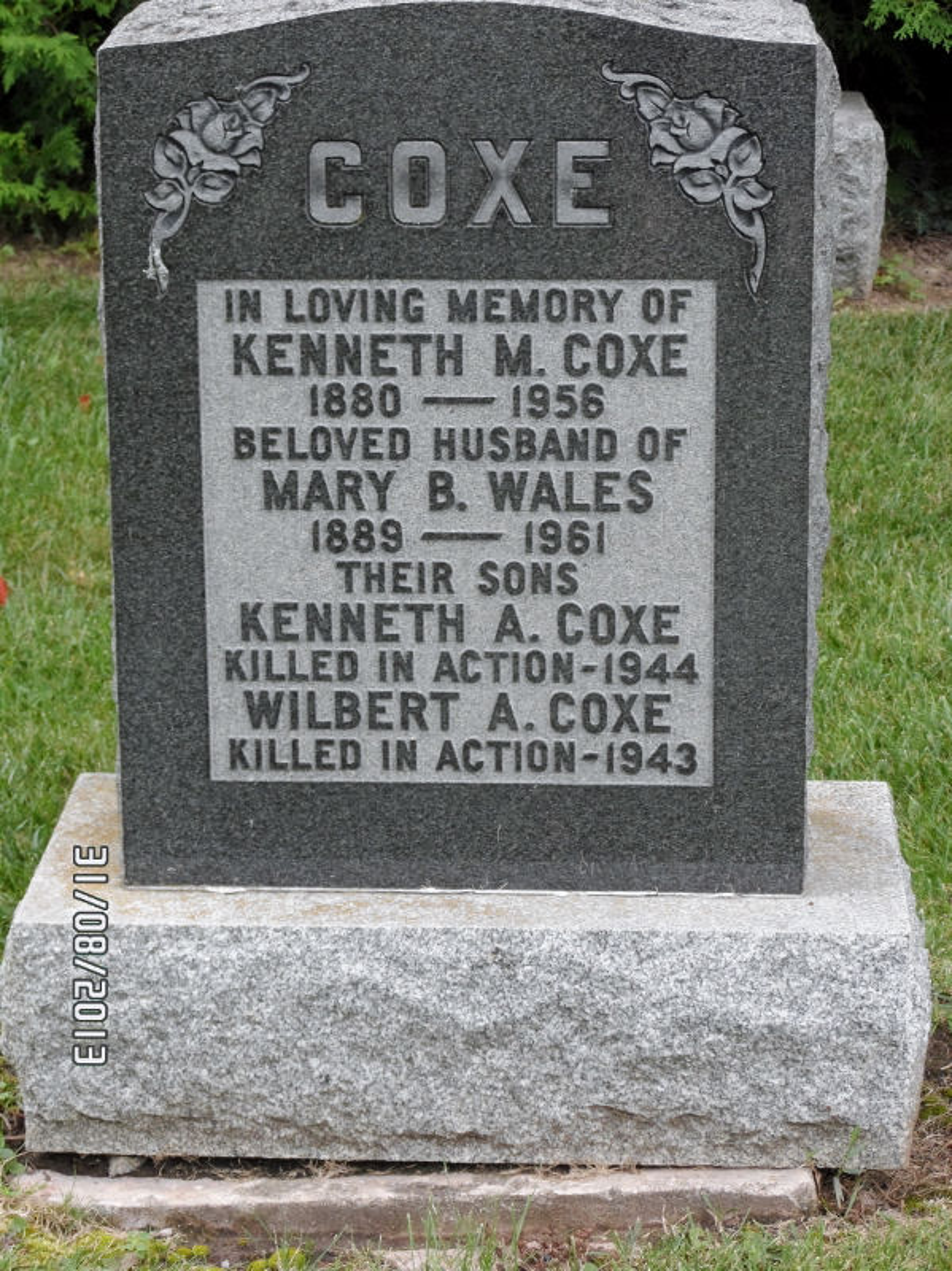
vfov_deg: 18.2
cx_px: 476
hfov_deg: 13.7
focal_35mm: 108
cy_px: 636
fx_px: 3964
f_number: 5.2
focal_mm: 19.8
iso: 160
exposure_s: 1/60
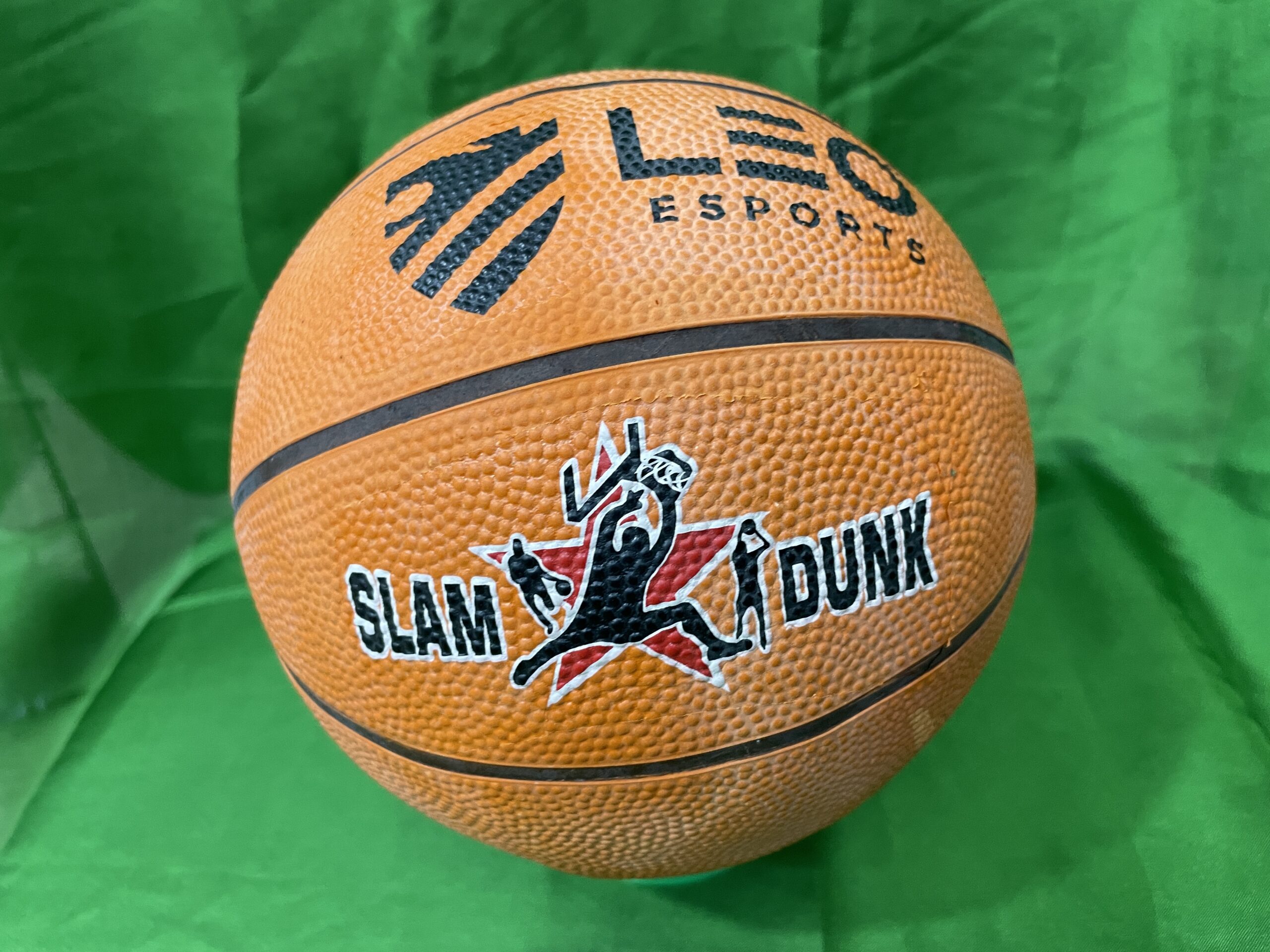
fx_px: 954
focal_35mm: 26
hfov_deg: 67.3
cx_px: 635
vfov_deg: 53.1
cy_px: 476
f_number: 1.6
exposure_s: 1/50
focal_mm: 4.2
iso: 200
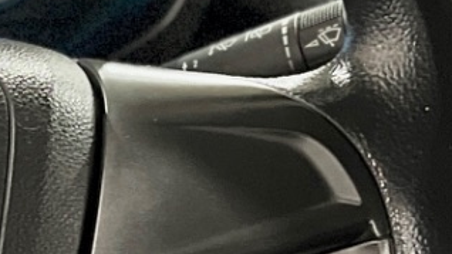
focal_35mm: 171
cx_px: -179
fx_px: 2050
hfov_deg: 12.1
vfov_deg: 7.1
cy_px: 302
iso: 640
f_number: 1.5
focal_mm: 5.7
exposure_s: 1/30
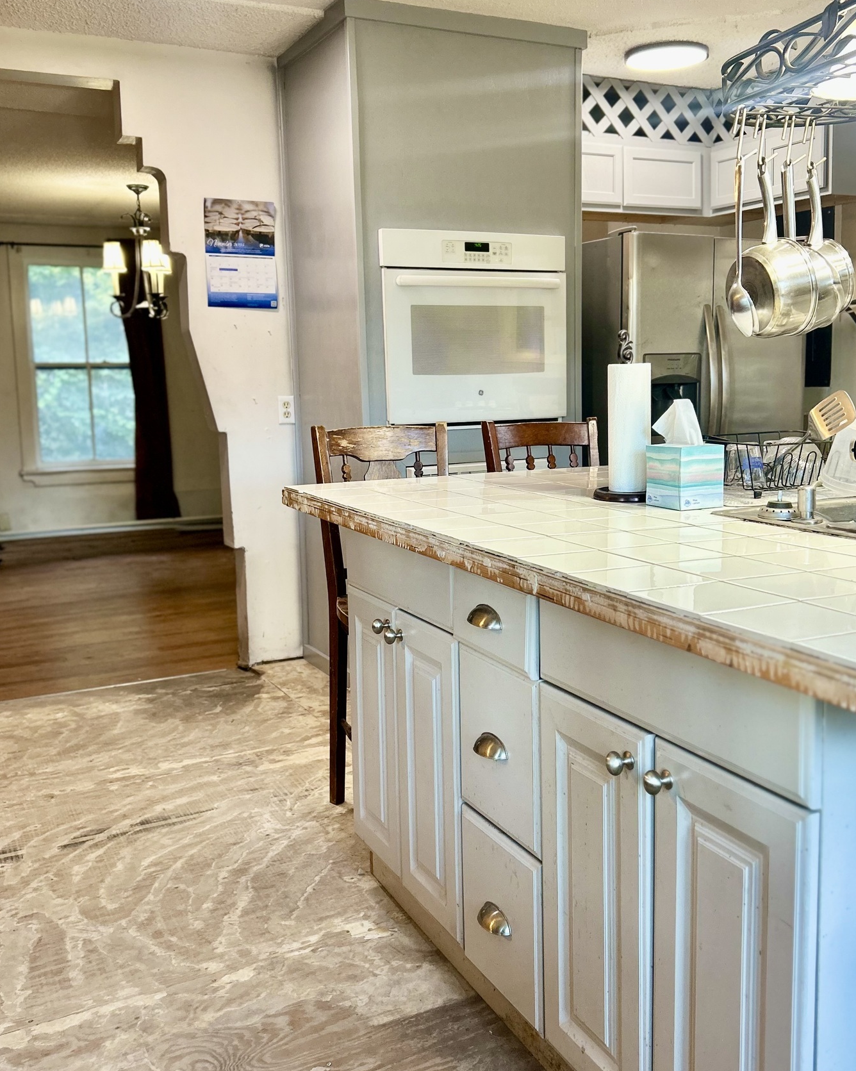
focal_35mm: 35
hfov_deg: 42.1
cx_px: 501
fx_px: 1109
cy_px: 524
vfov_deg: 51.5
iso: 125
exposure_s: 1/60
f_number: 1.5
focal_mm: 5.7
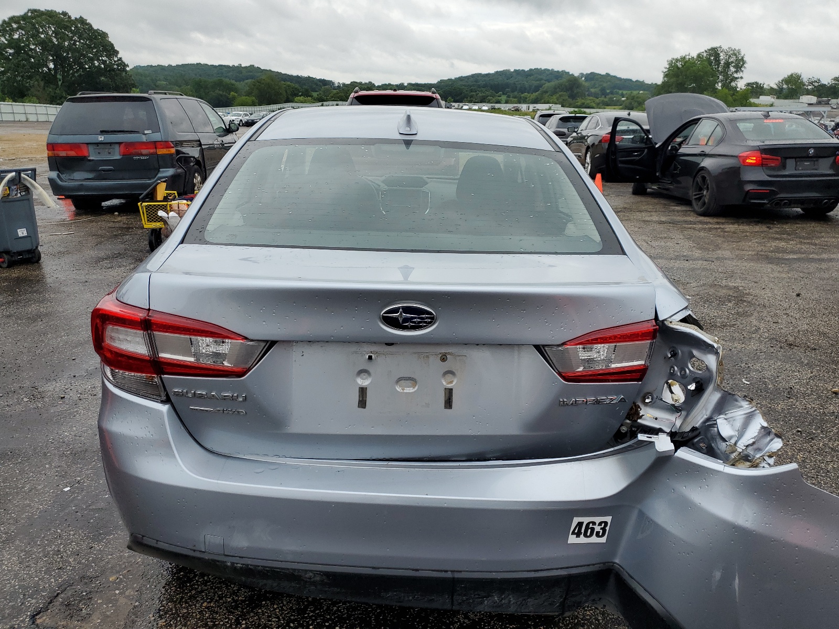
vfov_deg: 53.1
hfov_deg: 67.3
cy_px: 314
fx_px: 630
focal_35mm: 26
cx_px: 420
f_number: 1.5
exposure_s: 1/625
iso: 50
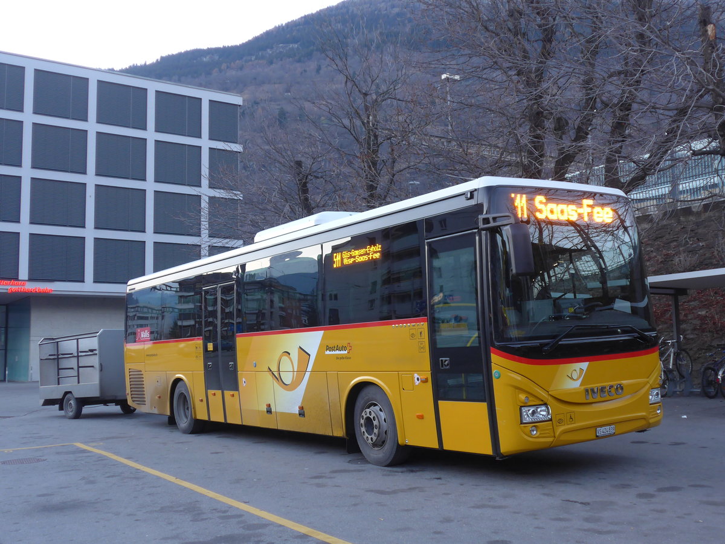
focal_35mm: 39
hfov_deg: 47.9
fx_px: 817
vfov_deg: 36.8
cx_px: 362
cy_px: 272
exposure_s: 1/60
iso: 200
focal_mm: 8
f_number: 2.5
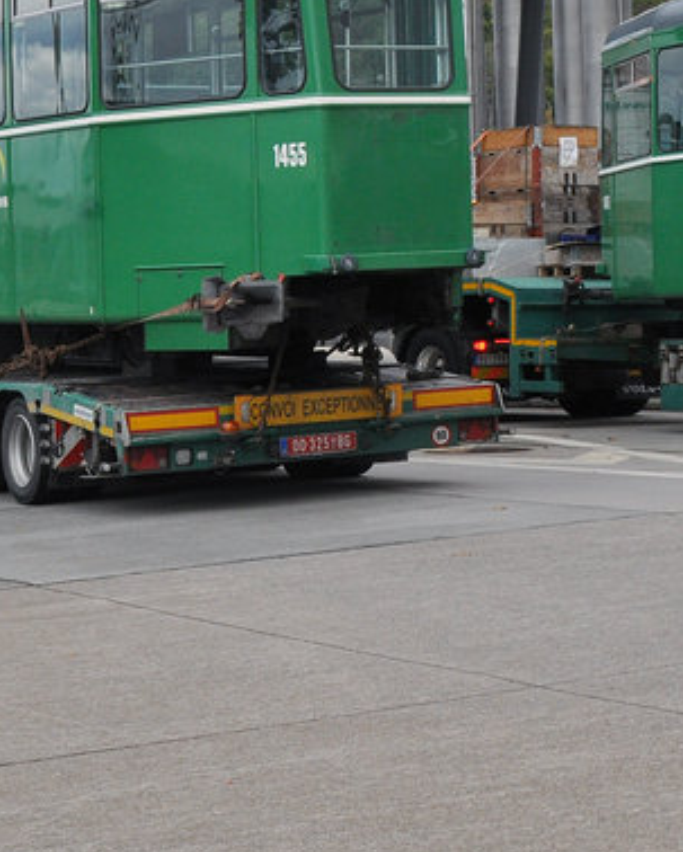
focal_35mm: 107
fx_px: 2700
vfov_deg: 17.5
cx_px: 791
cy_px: 12
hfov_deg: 14.0
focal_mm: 24
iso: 400
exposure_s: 1/640
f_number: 7.1
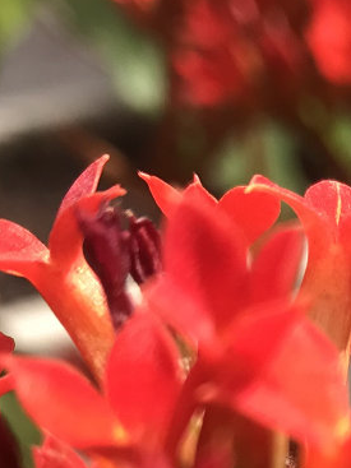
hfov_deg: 11.5
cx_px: 571
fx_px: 1650
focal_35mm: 122
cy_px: 698
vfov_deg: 15.0
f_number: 1.8
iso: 20
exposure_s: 1/818
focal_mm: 3.99
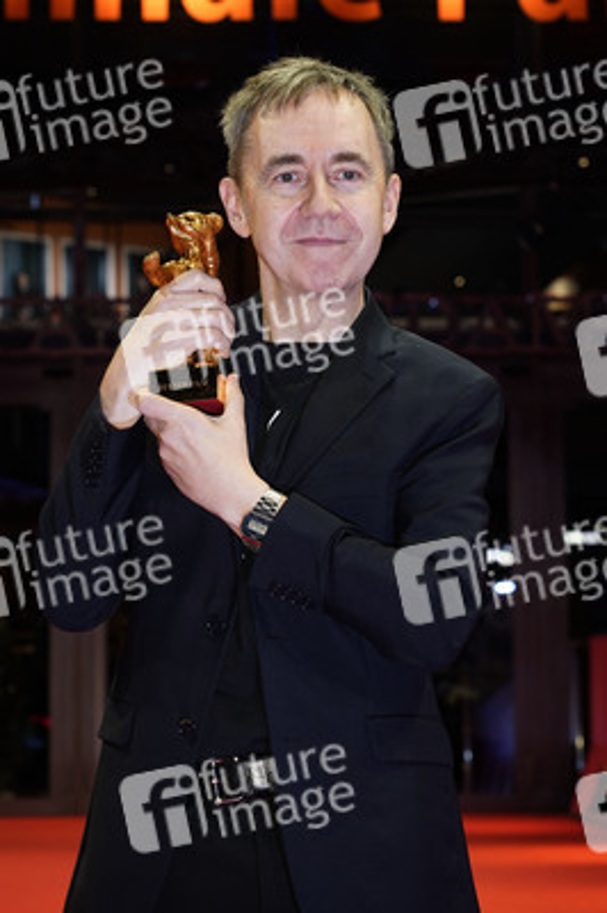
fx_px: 1925
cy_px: 456
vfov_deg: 26.7
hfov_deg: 17.9
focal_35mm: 76
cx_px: 304
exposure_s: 1/160
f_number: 6.3
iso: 1250
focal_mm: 76
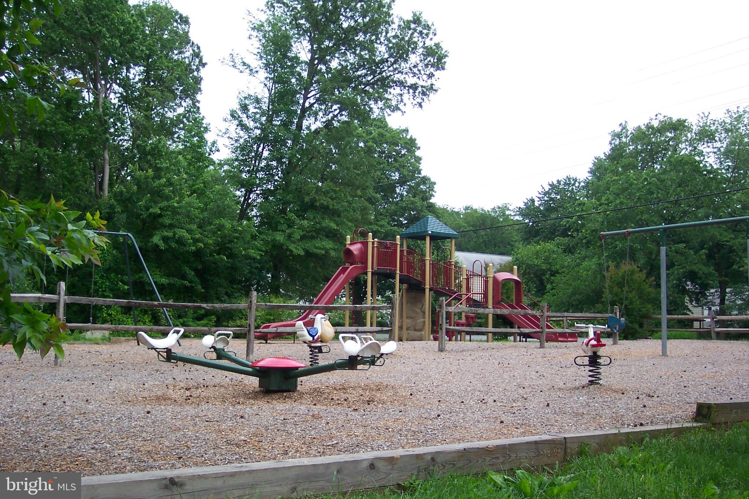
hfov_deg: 50.7
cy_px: 250
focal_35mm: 38
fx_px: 790
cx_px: 374
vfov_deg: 35.0
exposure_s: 1/700
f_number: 2.8
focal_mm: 8
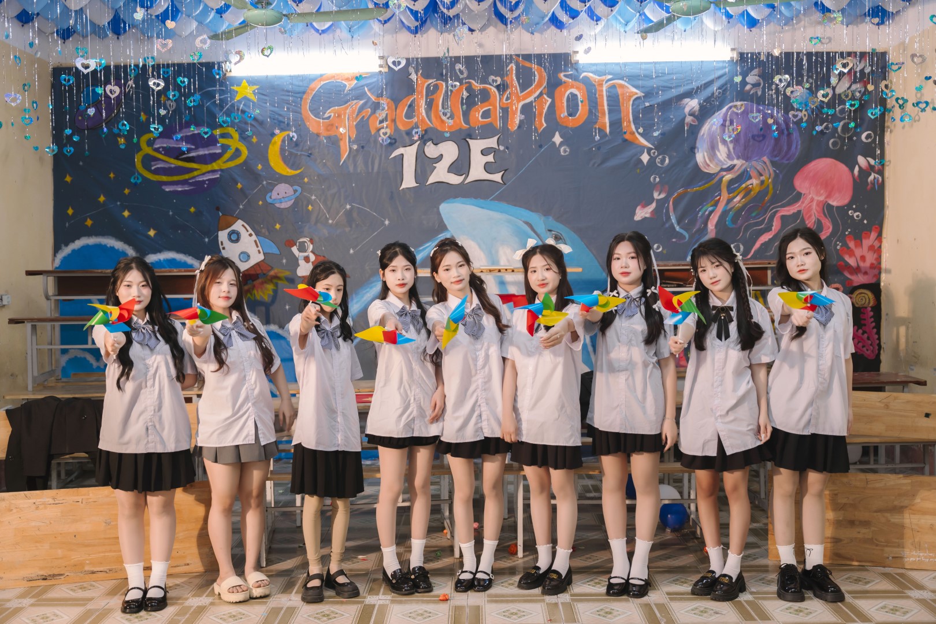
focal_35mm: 37
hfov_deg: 51.5
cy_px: 312
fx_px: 970
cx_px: 468
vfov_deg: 35.7
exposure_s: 1/125
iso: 500
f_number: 2.8
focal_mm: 37.3
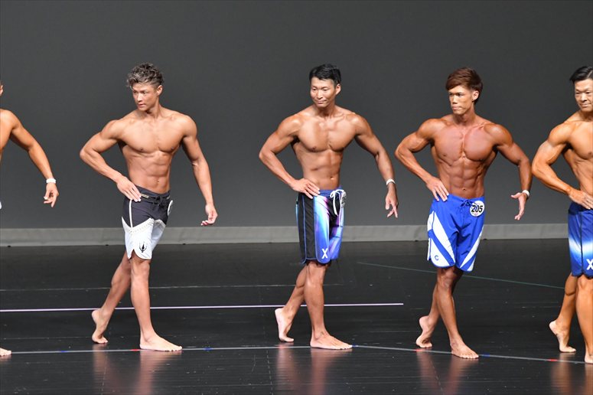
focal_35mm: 270
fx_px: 4445
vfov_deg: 5.1
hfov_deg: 7.6
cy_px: 198
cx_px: 296
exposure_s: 1/400
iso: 5000
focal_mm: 180
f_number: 5.6
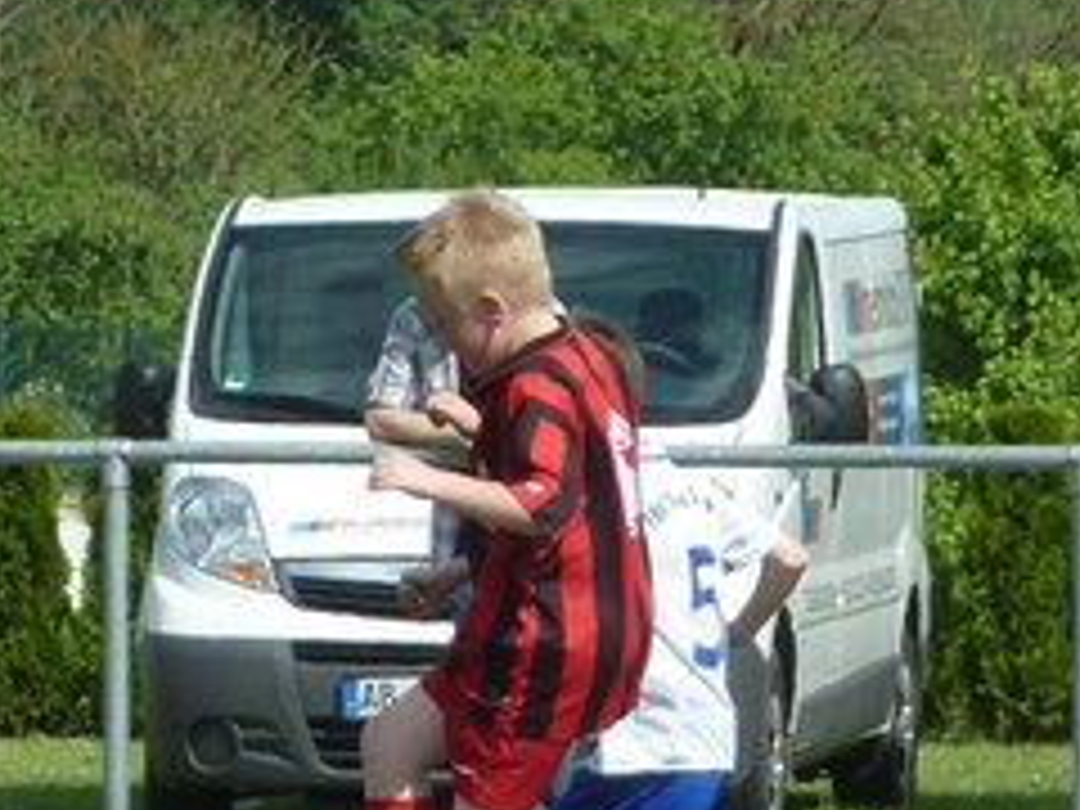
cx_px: 806
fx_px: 27331
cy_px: 610
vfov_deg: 1.7
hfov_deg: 2.3
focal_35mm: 876
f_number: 4.9
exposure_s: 1/800
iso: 160
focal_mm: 49.2
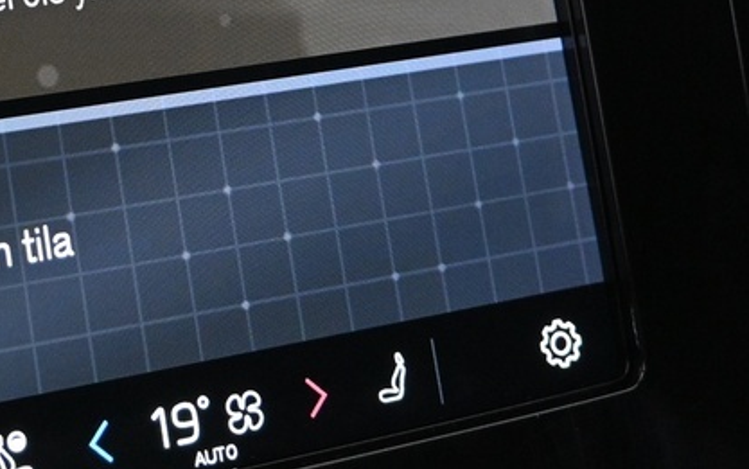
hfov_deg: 21.2
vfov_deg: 13.3
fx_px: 1940
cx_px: 36
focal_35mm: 95
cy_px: -140
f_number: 3.5
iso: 1600
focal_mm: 16
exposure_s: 1/30
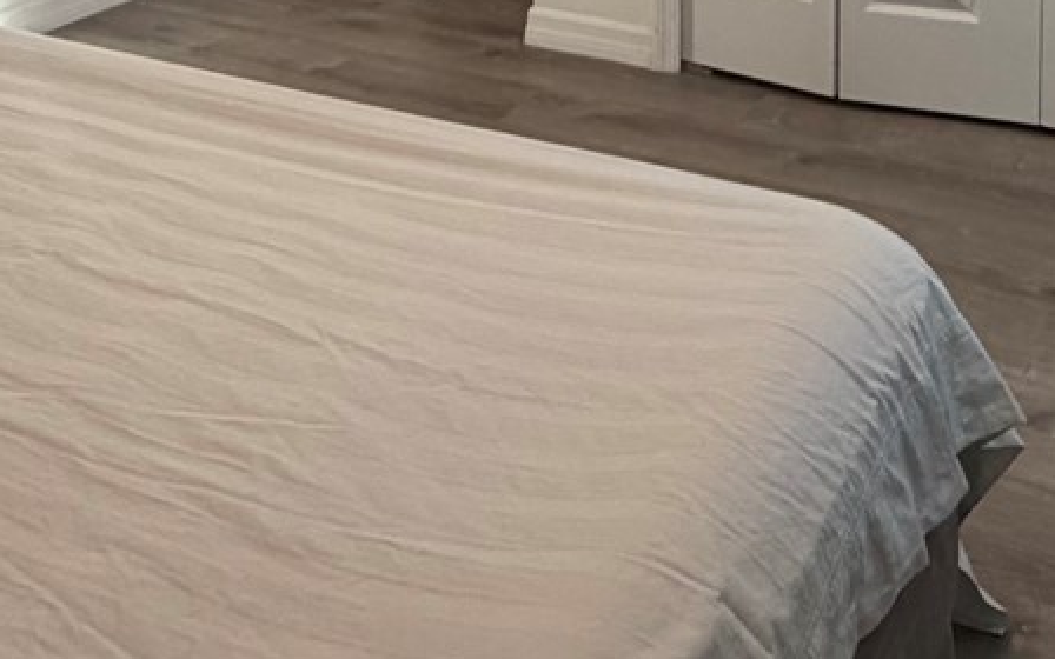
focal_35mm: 53
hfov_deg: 38.1
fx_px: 1524
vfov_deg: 20.7
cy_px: -334
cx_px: 445
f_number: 2.2
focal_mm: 2.22
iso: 250
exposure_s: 1/120
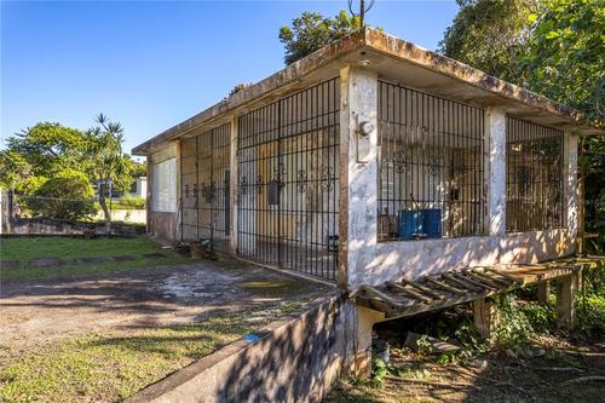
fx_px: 370
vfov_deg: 57.2
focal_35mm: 22
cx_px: 302
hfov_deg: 78.6
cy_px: 202
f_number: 2.8
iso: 100
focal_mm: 8.38
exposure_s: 1/400
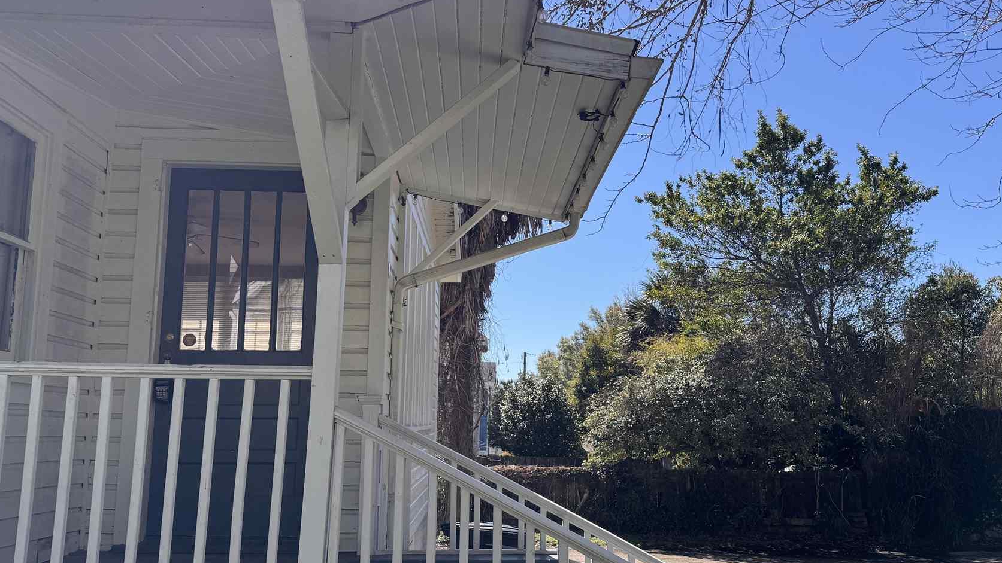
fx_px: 850
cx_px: 522
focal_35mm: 32
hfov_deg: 61.0
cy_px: 320
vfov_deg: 36.6
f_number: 1.78
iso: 80
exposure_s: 1/3096
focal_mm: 6.76
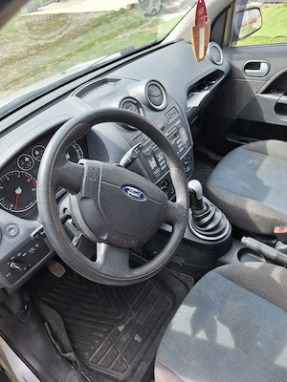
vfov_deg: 73.9
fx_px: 254
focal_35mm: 23
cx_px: 144
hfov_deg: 58.9
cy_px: 191
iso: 40
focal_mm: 5.54
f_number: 1.8
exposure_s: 1/179
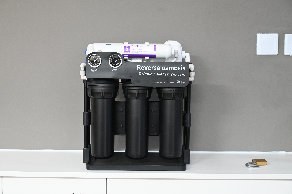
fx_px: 421
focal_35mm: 52
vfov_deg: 26.0
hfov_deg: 38.2
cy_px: 97
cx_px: 146
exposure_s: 1/80
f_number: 4
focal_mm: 52
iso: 3200
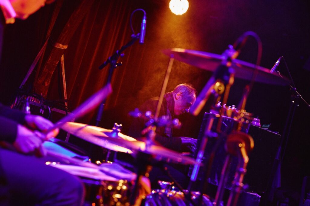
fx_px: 603
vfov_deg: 19.5
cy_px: 103
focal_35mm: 70
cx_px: 155
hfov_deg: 28.8
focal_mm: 70
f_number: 3.5
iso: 4000
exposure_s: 1/125
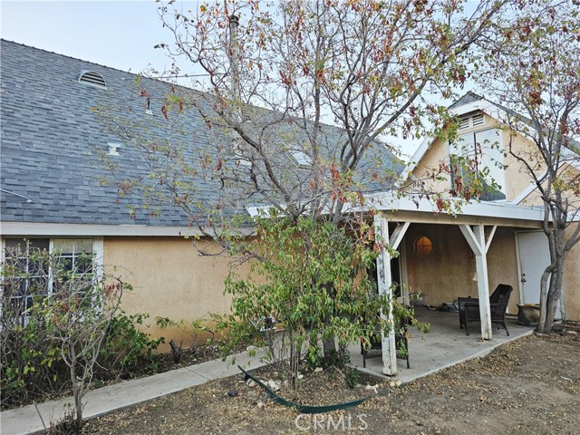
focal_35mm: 23
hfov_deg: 73.9
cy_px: 218
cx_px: 290
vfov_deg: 58.9
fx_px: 385
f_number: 1.7
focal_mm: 6.3
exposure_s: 1/207
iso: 64
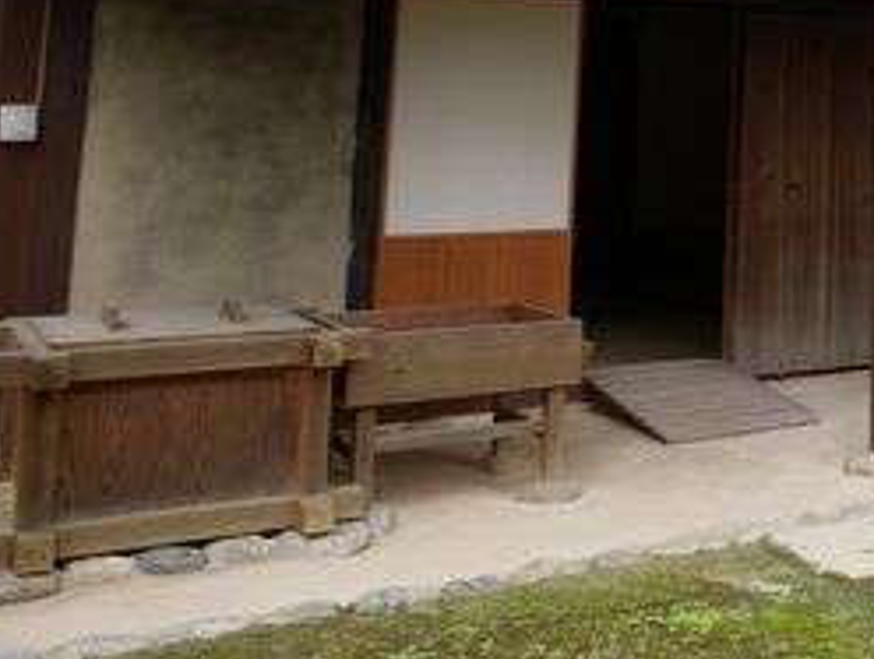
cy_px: -97
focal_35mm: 58
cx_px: 1047
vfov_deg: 23.5
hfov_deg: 28.8
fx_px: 1467
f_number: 4.5
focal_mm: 12
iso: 200
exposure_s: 1/200
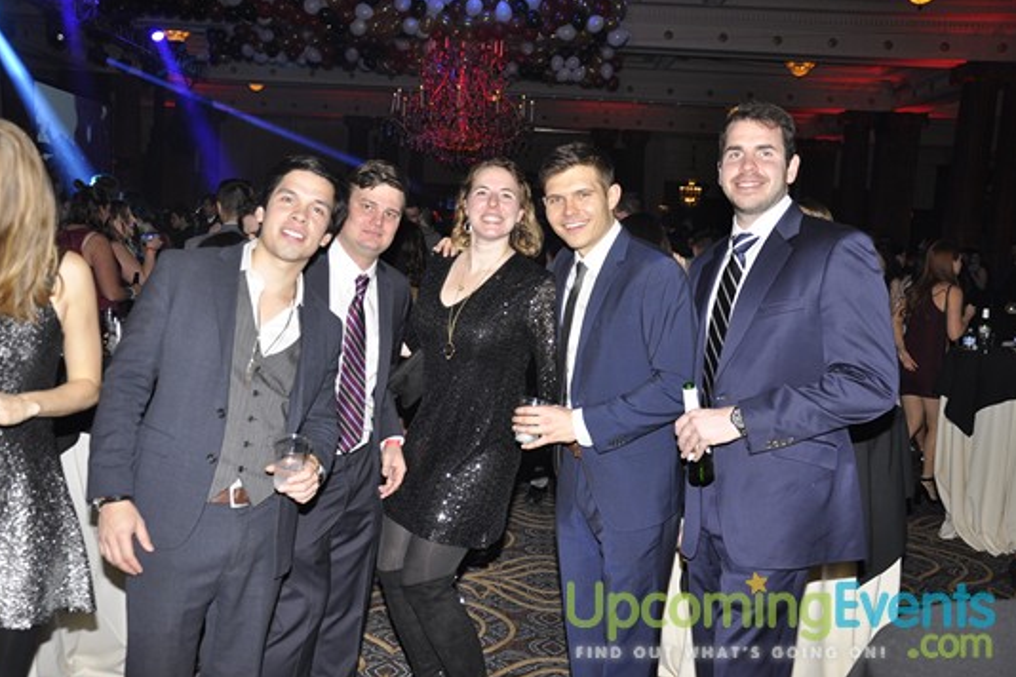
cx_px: 500
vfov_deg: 35.9
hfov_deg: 51.9
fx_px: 1044
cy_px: 341
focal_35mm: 37
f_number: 5
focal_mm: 24
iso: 400
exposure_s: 1/60
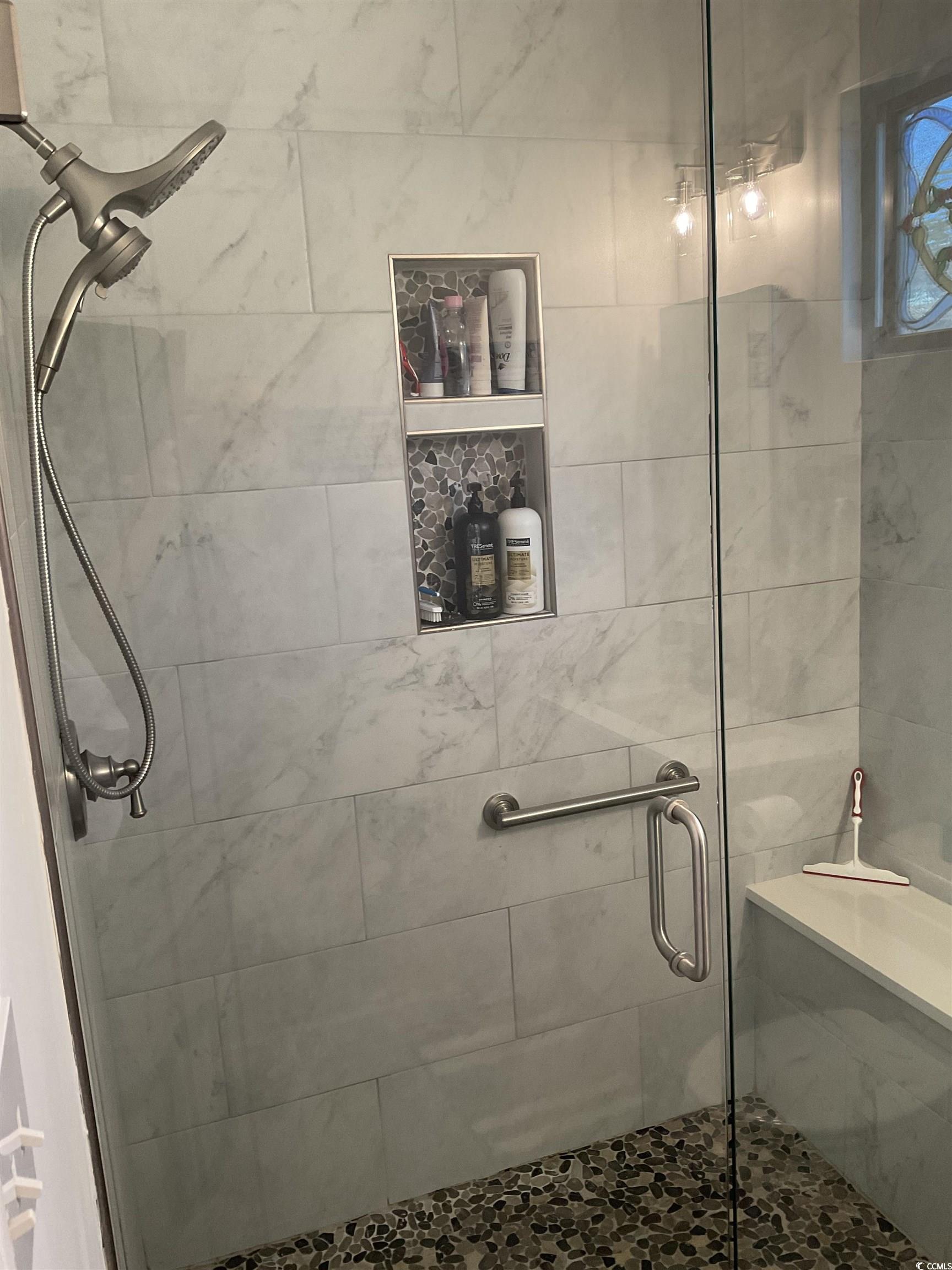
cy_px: 635
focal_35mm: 29
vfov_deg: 61.7
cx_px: 476
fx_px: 1063
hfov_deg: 48.2
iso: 80
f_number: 1.8
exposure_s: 1/60
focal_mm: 3
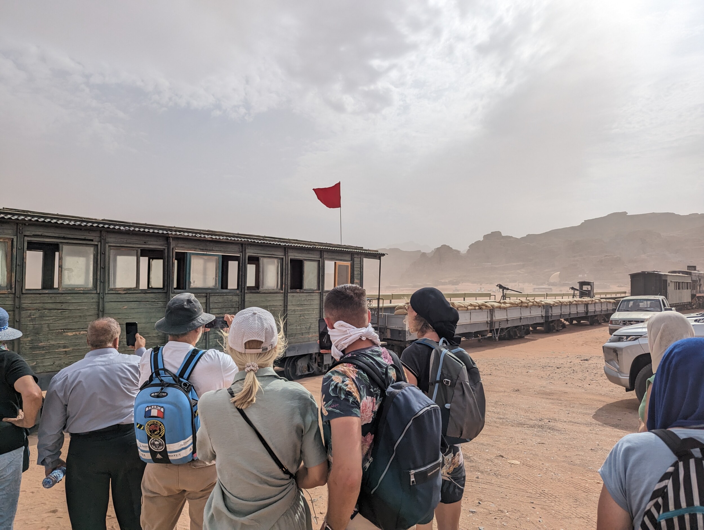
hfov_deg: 71.5
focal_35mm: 24
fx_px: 489
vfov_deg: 56.9
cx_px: 352
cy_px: 265
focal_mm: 6.81
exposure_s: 1/5650
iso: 47
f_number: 1.85
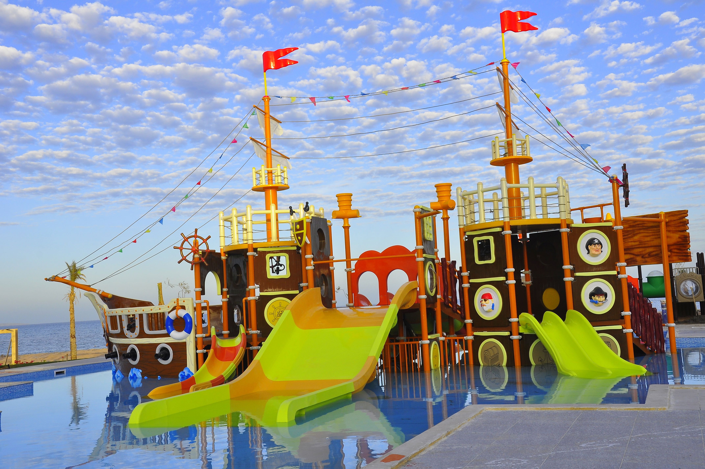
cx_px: 352
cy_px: 234
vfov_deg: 31.8
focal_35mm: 42
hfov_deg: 46.4
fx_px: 821
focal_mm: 28
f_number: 13
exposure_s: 1/60
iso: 200
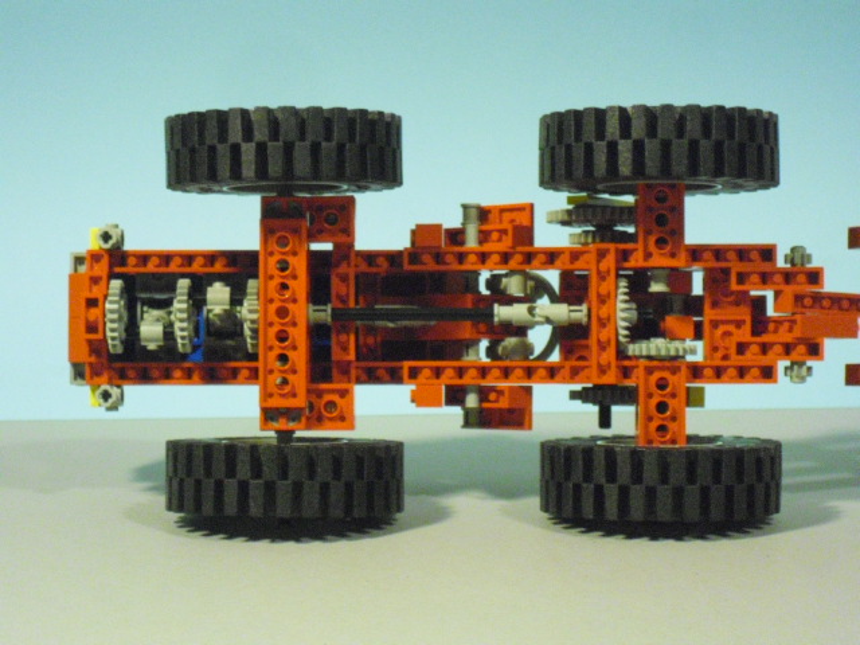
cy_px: 322
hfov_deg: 18.4
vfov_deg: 13.8
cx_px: 430
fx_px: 2658
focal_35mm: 107
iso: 800
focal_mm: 18.9
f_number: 5.6
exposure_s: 1/13
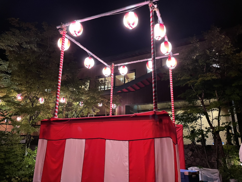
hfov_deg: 67.3
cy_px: 91
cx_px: 121
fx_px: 182
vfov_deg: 53.1
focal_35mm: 26
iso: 800
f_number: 1.6
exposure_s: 1/30
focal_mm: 4.2
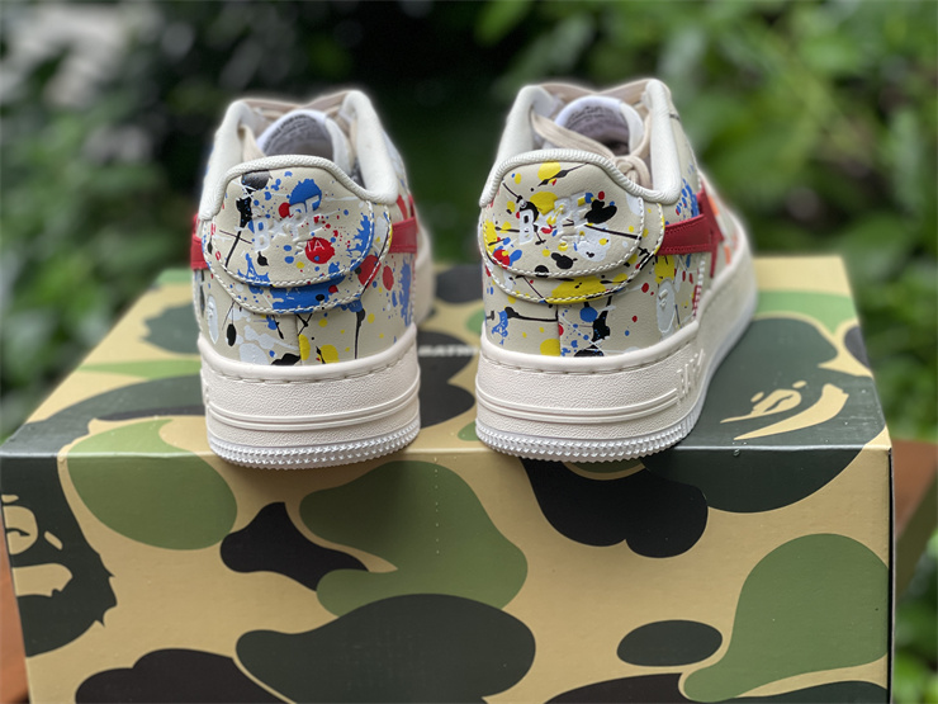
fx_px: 1734
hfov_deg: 30.3
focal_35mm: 64
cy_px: 352
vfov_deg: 22.9
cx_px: 469
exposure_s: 1/121
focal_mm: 7.5
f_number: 2.2
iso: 100
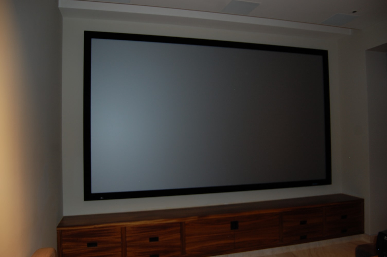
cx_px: 194
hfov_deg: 67.4
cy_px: 128
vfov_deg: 47.8
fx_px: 290
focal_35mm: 27
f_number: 3.5
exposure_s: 1/4
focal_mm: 18
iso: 200
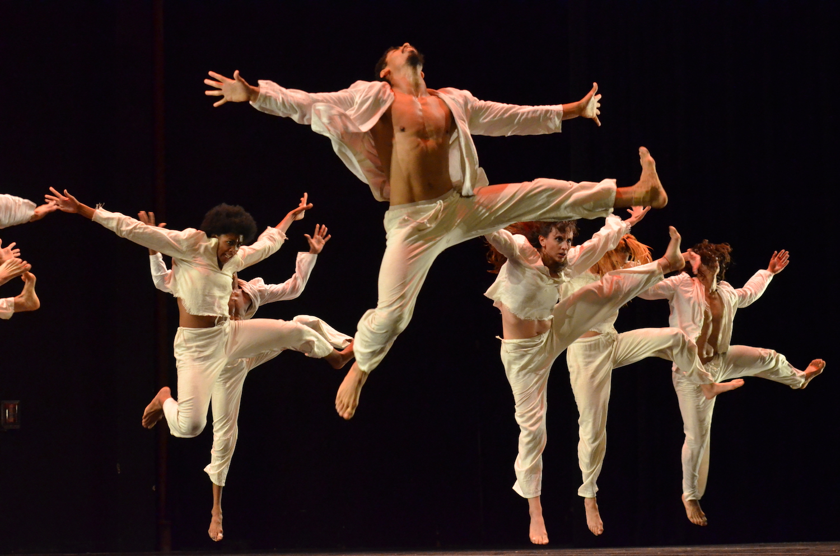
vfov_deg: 13.0
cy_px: 278
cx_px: 420
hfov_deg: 19.5
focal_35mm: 105
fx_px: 2445
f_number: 4
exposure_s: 1/320
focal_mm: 70
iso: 3200
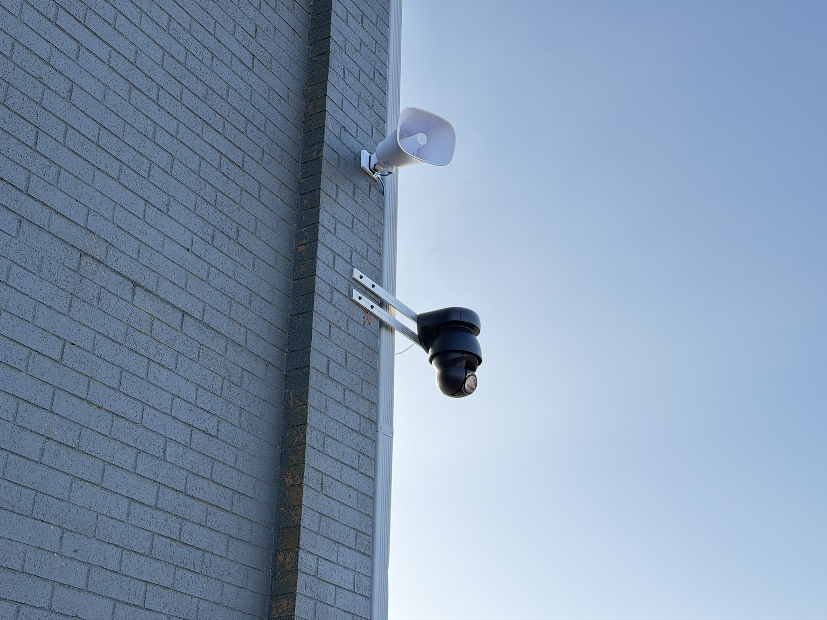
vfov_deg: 30.3
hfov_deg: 39.7
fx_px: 1147
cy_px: 310
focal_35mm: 48
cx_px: 414
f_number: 1.78
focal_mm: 6.76
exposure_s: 1/1055
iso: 64
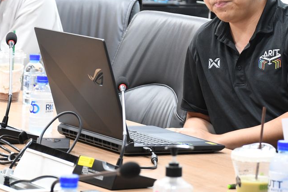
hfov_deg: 9.6
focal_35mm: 215
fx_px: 1720
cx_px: 181
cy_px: 48
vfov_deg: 6.4
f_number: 7.1
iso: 1600
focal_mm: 90
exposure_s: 1/30
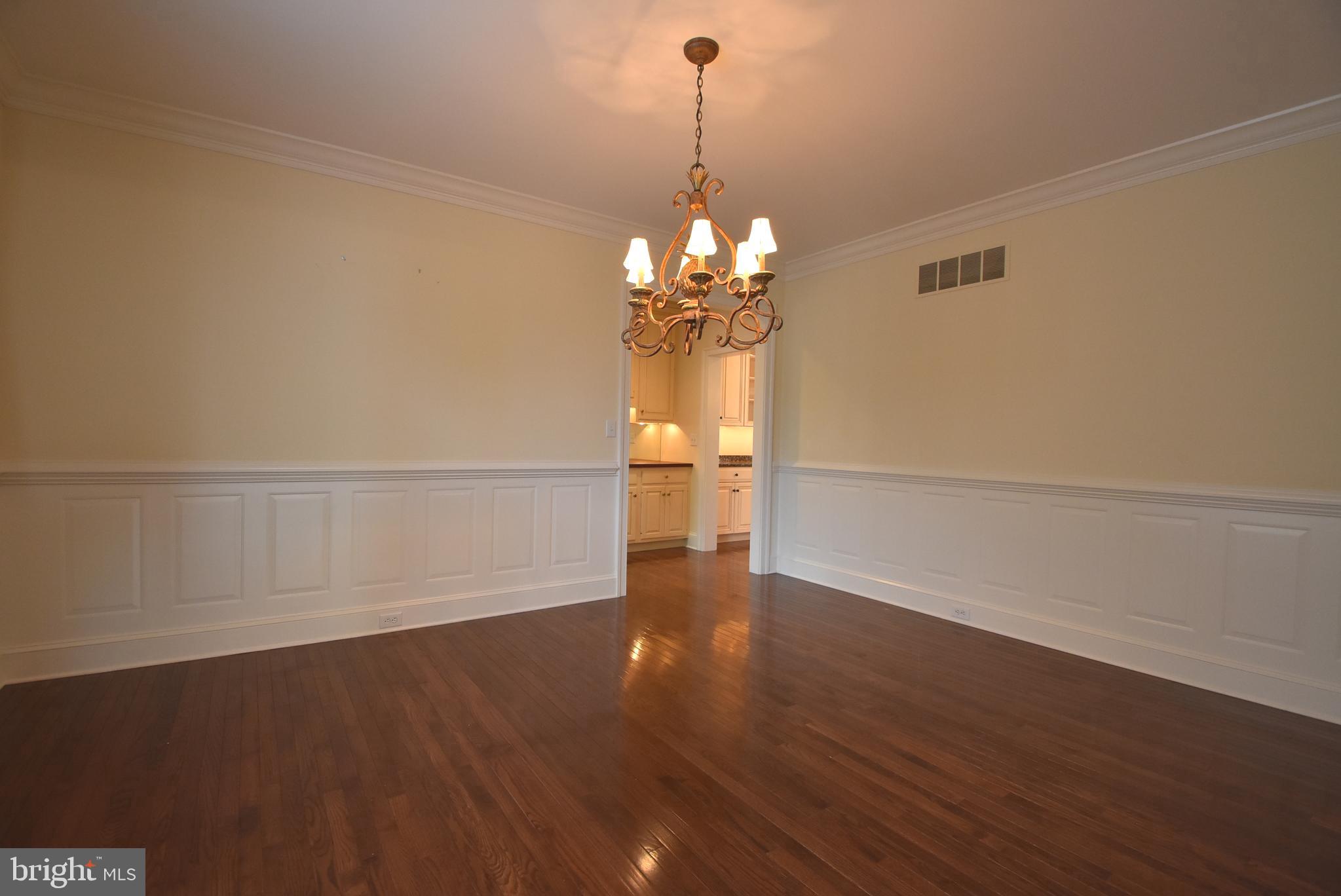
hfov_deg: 100.4
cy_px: 448
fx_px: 559
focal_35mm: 15
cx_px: 670
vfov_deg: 77.4
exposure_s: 1/60
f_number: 4
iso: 1000
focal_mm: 10
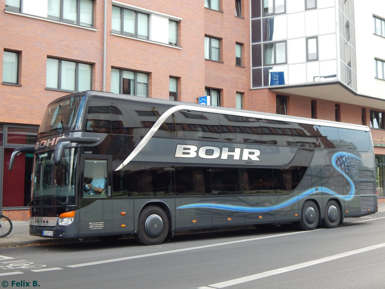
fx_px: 478
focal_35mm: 43
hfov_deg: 43.9
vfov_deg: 33.6
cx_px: 192
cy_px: 144
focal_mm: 7.7
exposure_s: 1/160
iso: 125
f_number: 3.6
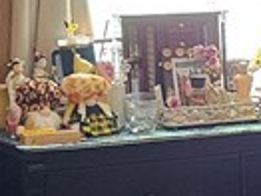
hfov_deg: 9.9
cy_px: 86
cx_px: 588
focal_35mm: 180
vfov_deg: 8.2
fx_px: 1356
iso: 400
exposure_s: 1/170
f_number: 1.7
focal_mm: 6.3
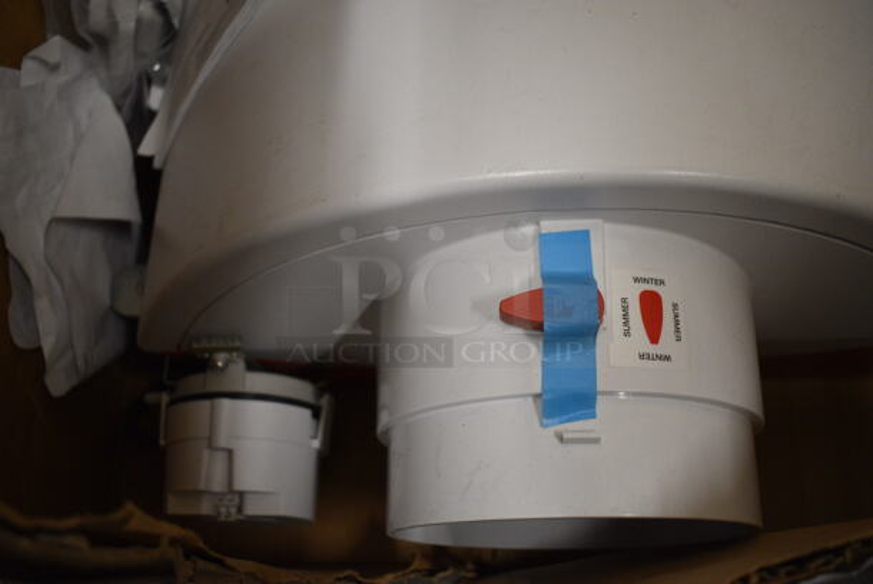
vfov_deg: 40.1
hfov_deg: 57.2
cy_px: 292
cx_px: 436
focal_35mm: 33
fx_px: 801
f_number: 3.8
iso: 1600
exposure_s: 1/125
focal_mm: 22
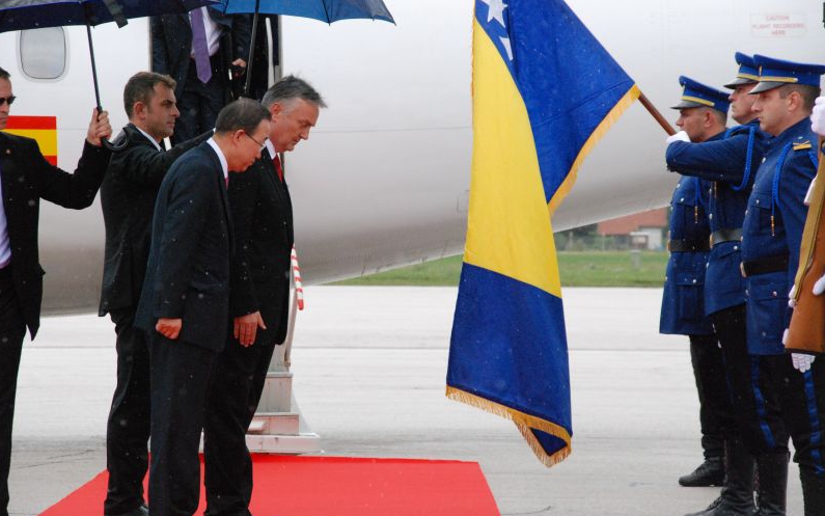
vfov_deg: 6.8
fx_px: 4329
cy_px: 261
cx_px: 411
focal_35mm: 193
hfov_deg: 10.9
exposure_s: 1/1600
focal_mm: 125
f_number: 10
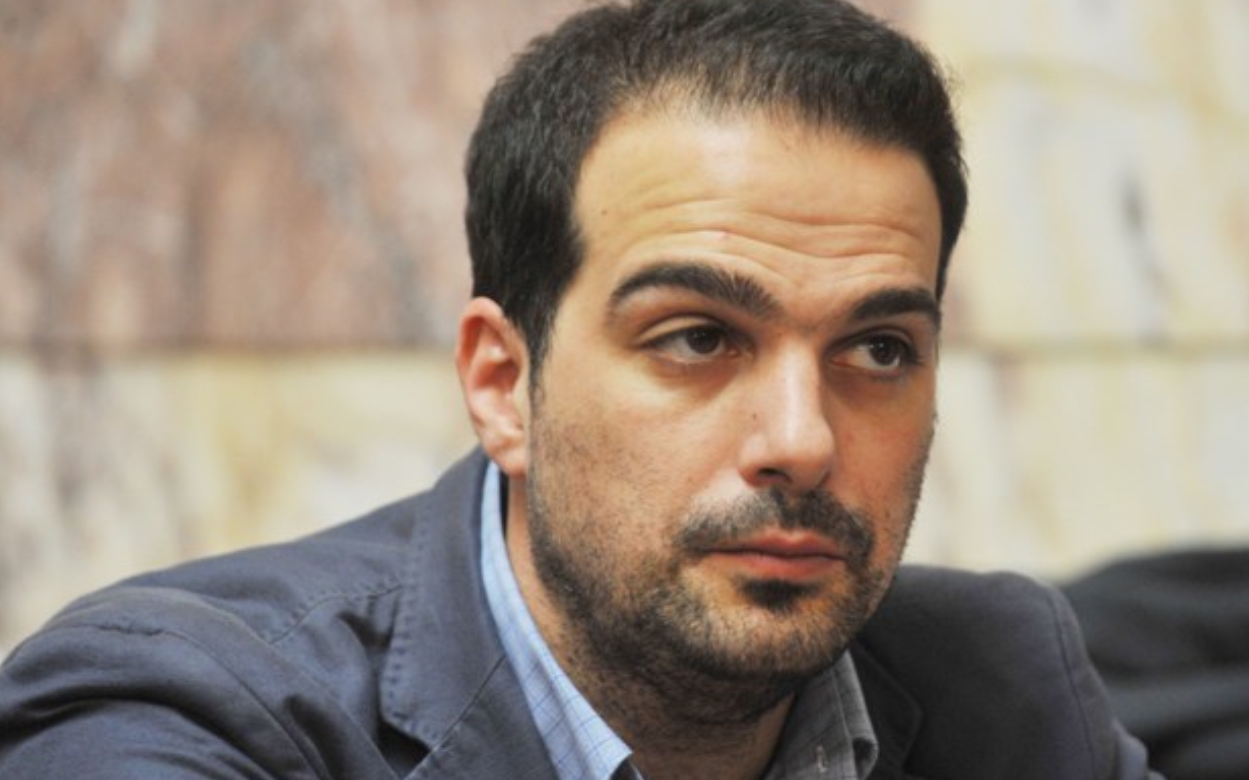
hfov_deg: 7.9
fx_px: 9018
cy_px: 451
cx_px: 705
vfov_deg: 5.0
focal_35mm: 265
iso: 1600
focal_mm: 200
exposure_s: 1/160
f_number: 4
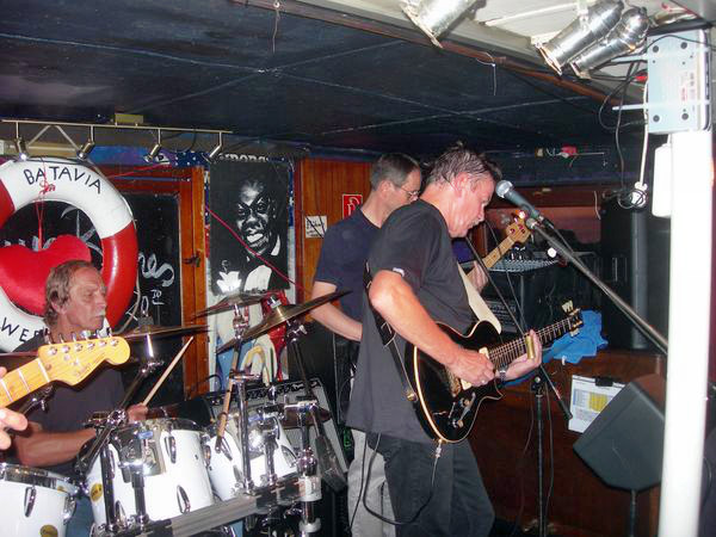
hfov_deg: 49.0
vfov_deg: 37.7
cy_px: 268
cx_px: 358
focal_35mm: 38
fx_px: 786
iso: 99
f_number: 2.8
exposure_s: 1/60.1
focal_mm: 7.8
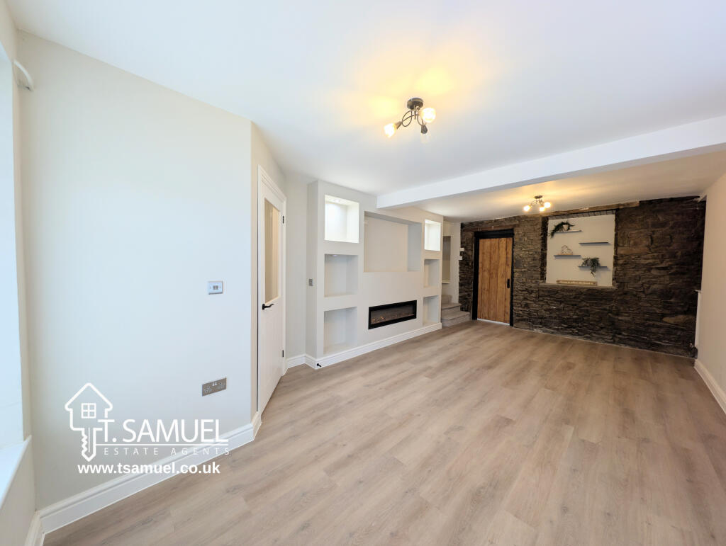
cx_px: 363
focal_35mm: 12
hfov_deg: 110.5
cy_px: 273
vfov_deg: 94.6
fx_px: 252
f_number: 1.95
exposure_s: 1/45.5
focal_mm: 2.23
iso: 39
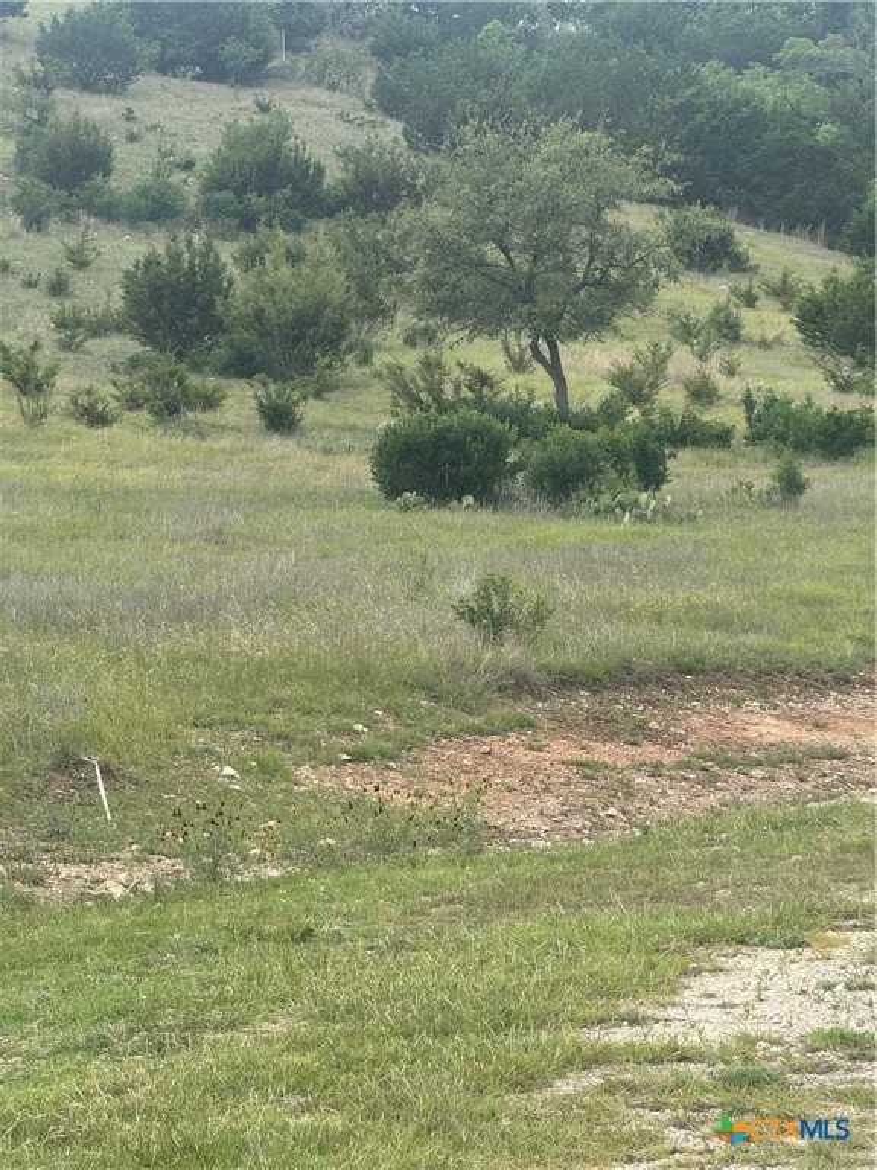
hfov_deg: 12.3
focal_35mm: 120
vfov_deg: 16.4
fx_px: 4054
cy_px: 585
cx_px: 438
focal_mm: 15.66
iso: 50
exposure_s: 1/668
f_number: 2.8
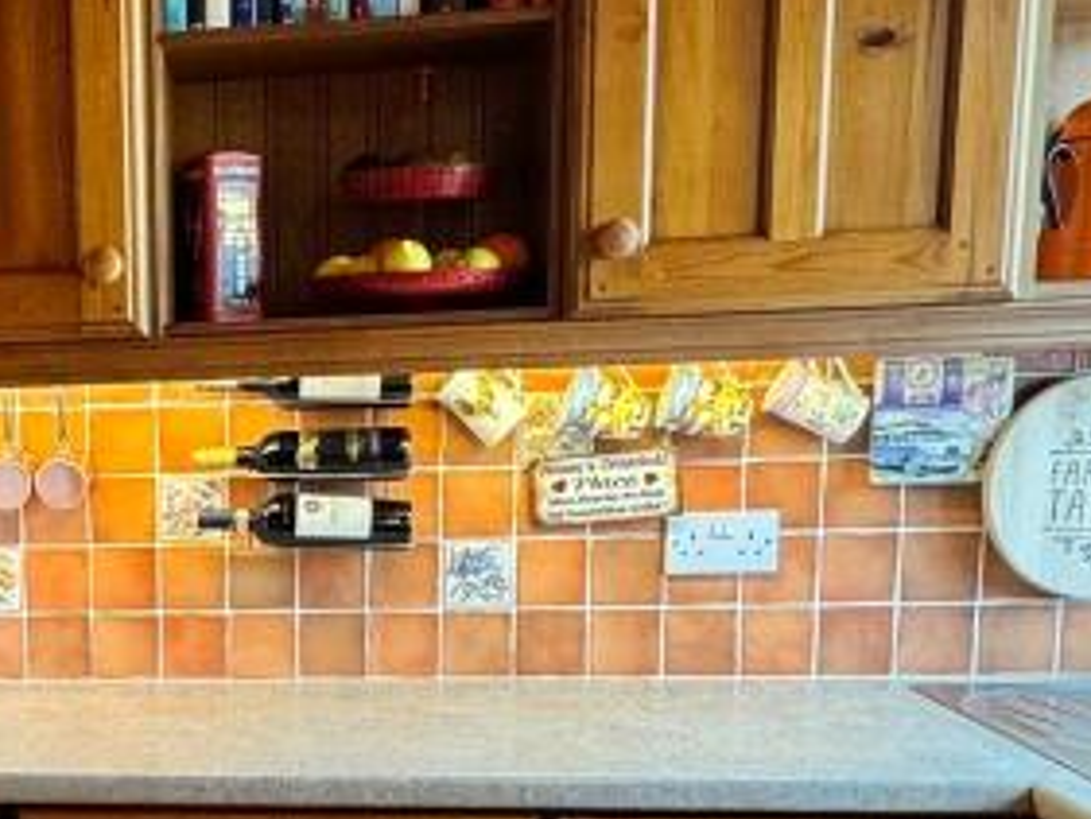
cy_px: 664
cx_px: 19
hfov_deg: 34.4
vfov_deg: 28.0
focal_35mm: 51
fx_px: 1608
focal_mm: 2.22
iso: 250
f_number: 2.2
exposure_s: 1/100
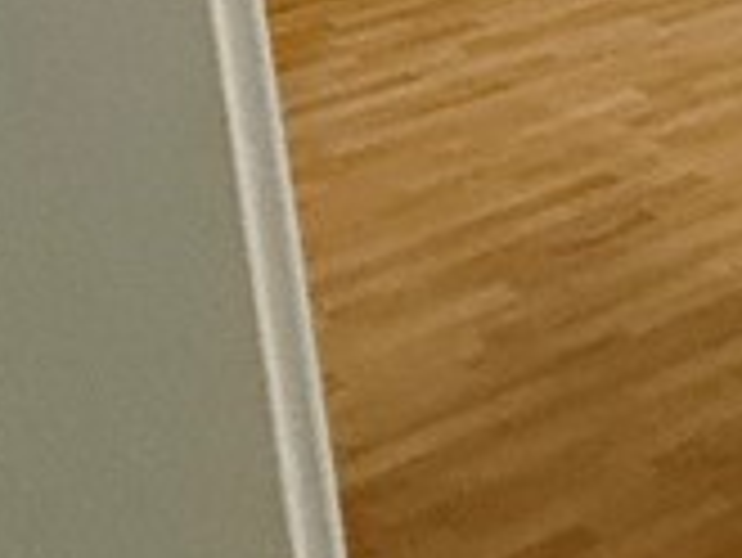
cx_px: 2127
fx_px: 1866
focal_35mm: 87
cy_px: -536
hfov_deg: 12.2
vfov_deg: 14.4
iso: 200
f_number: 2.2
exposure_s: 1/60
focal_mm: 2.22
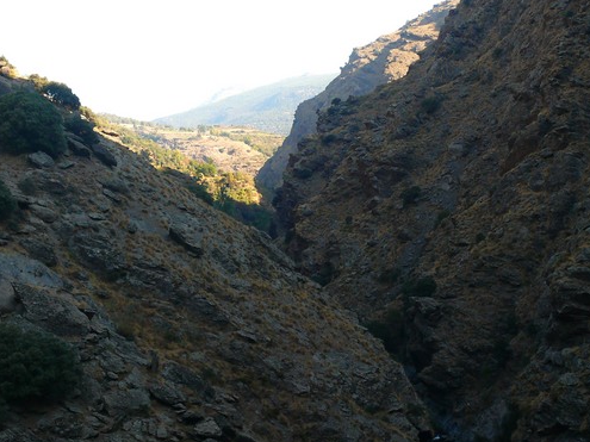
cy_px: 297
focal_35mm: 53
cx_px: 329
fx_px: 903
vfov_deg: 27.3
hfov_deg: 36.1
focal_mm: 7.4
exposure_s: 1/100
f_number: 3.2
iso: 100
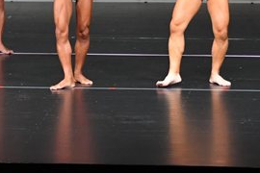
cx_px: -46
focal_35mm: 500
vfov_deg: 2.7
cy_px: -42
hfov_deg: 4.1
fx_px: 3611
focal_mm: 116
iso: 4000
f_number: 5.6
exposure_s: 1/400
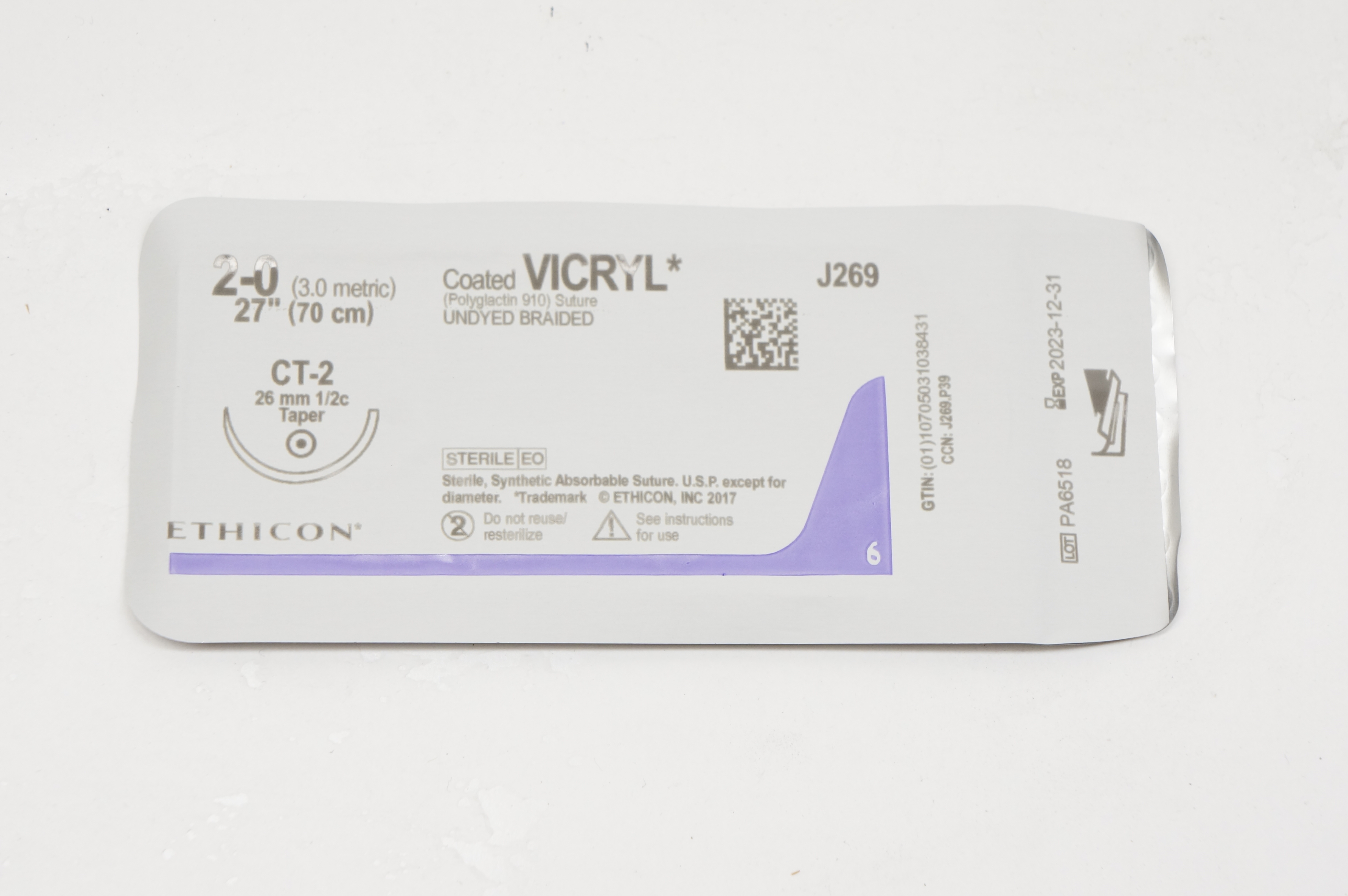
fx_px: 3086
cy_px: 448
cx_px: 674
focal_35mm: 82
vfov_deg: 16.5
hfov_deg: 24.6
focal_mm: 55
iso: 800
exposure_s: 1/100
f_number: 7.1
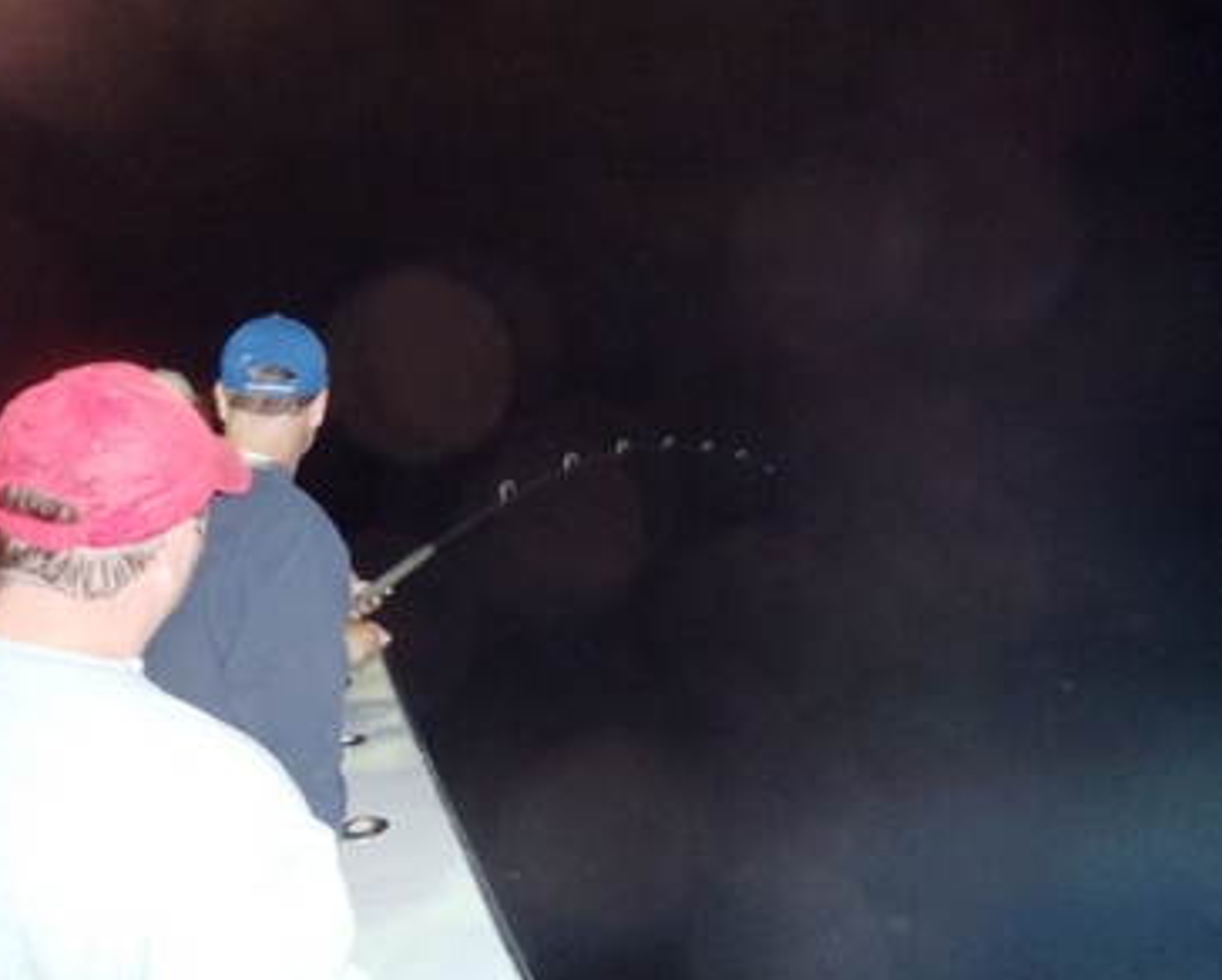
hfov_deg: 58.7
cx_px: 628
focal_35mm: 30
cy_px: 500
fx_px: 1086
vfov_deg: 48.6
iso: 400
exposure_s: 1/30
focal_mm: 5
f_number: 3.5
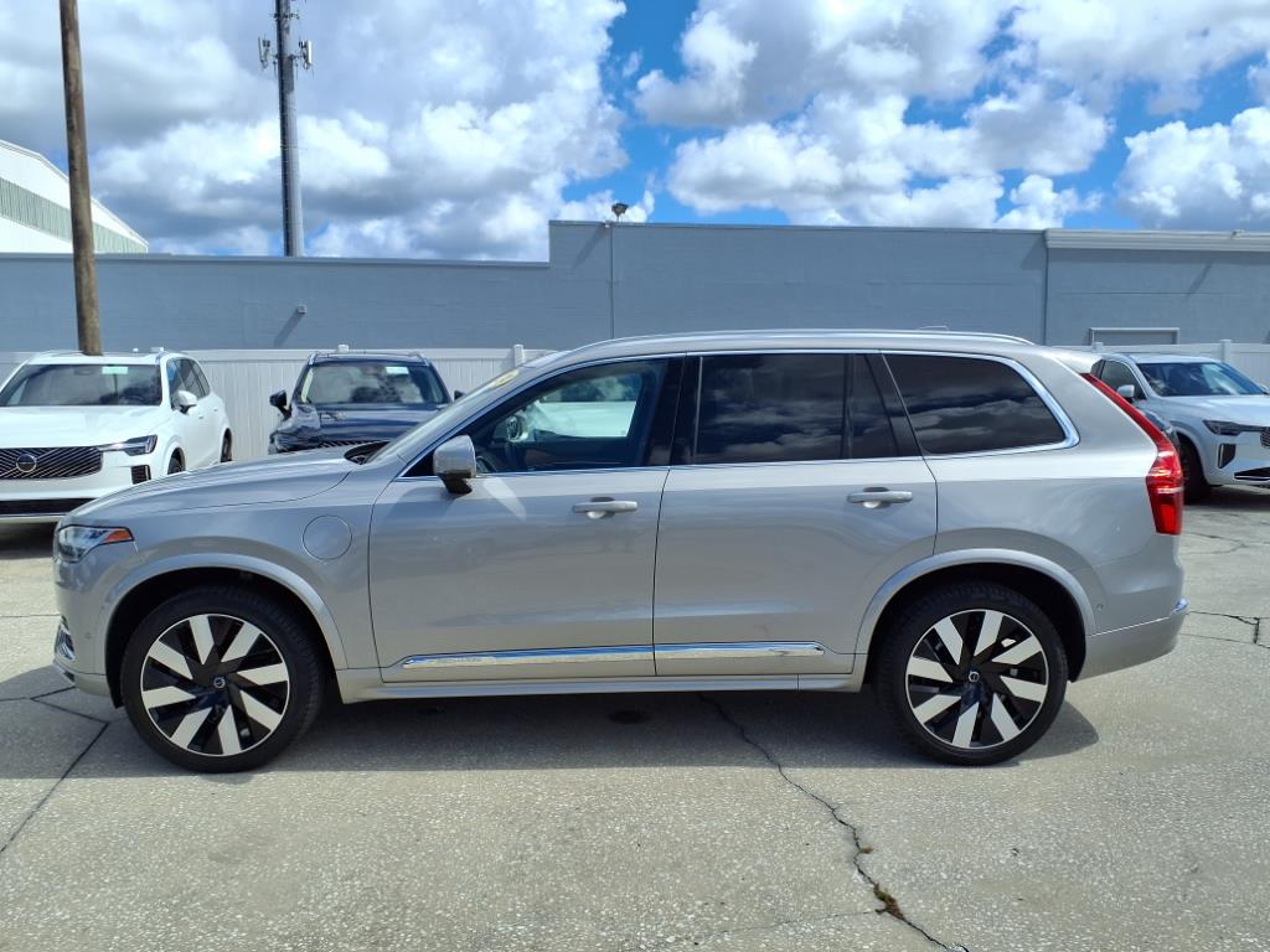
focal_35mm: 27
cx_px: 635
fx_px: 991
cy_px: 476
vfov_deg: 51.4
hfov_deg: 65.3
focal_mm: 3.58
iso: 40
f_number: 1.9
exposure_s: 1/2500
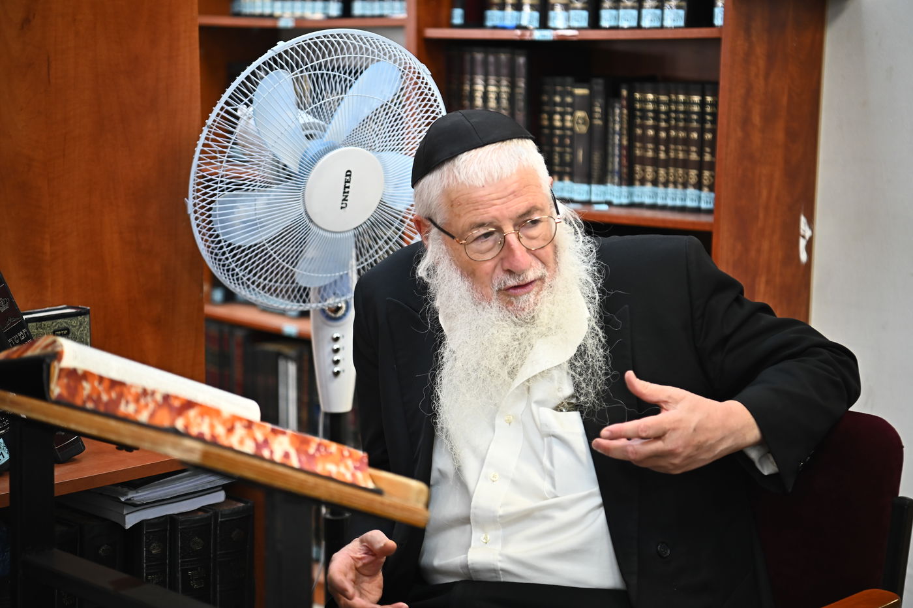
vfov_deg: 19.4
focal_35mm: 70
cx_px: 456
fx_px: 1774
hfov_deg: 28.9
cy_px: 304
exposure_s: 1/160
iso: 1000
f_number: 2.8
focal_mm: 70
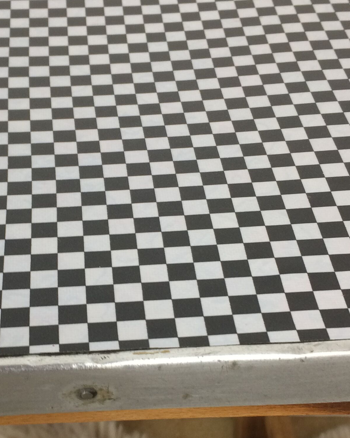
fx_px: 803
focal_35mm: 62
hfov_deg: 24.4
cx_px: 100
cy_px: 290
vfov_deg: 30.3
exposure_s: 1/33
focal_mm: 4.15
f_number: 2.2
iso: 64
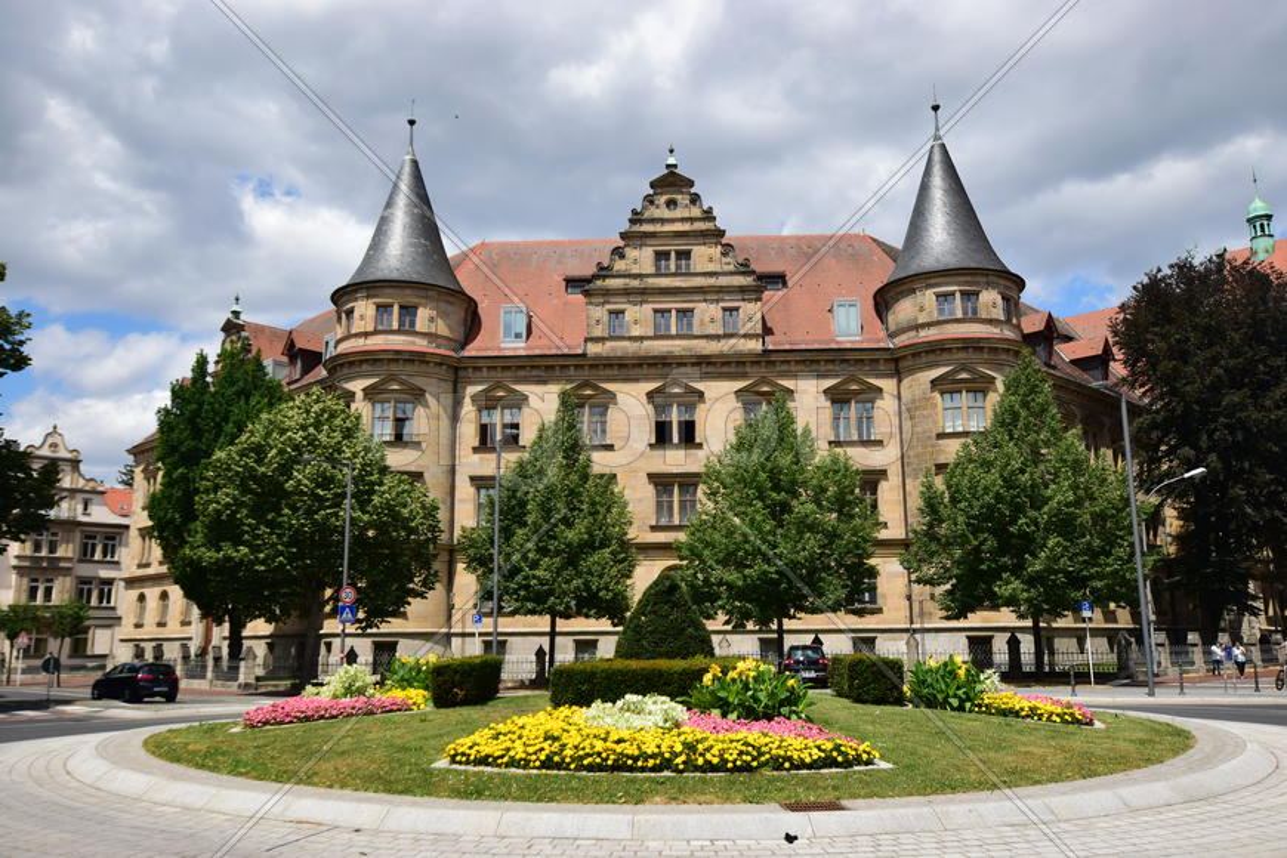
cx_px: 644
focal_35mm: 30
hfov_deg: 61.9
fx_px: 1072
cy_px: 429
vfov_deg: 43.6
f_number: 9
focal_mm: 20
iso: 100
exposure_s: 1/320
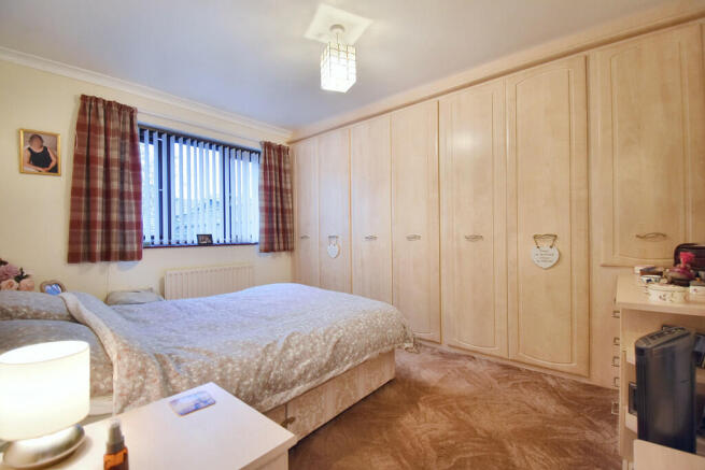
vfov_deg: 77.4
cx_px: 352
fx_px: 294
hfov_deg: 100.4
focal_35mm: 15
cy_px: 235
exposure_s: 1/15
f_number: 4.5
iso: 360
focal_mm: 10
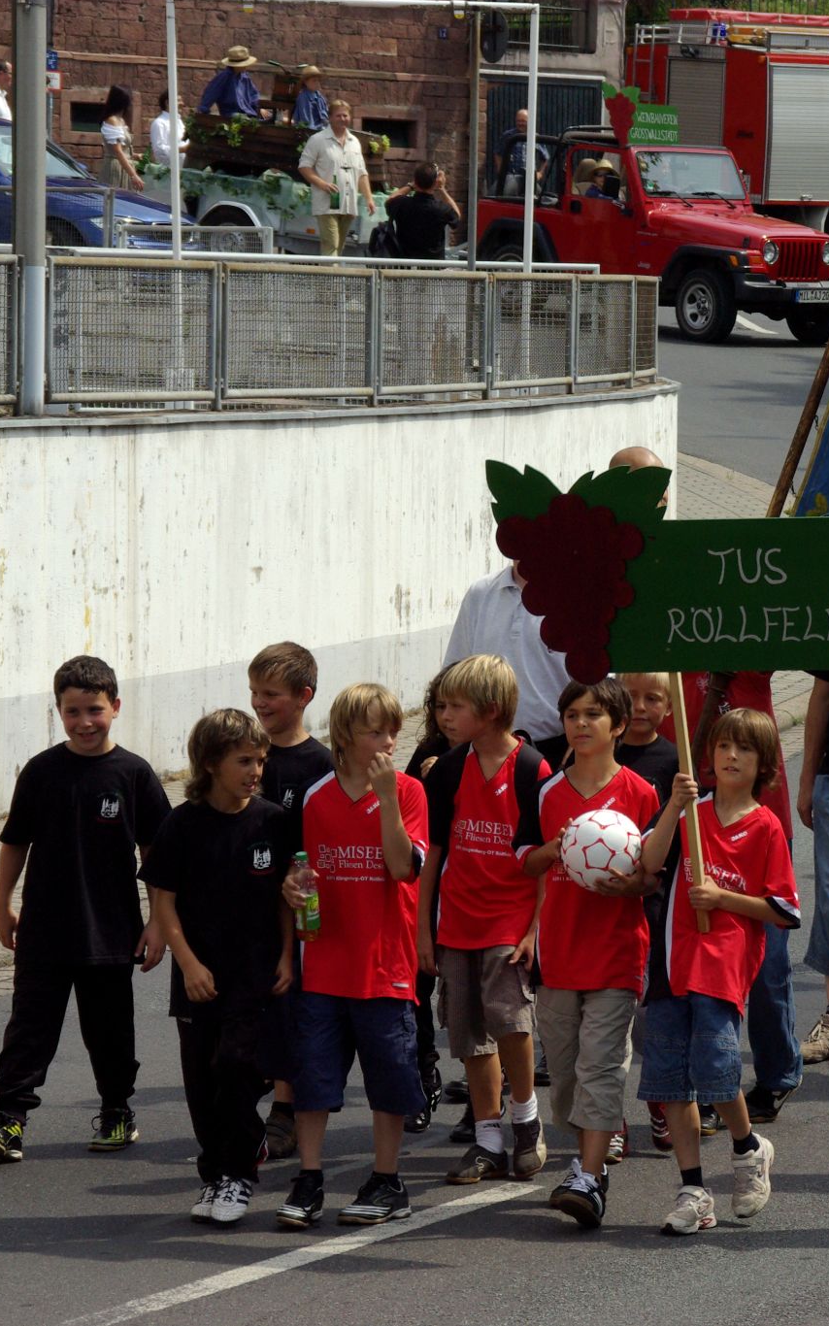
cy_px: 662
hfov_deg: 7.3
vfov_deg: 11.7
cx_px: 765
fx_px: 6469
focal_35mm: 179
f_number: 8
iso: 400
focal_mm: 78
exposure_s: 1/750
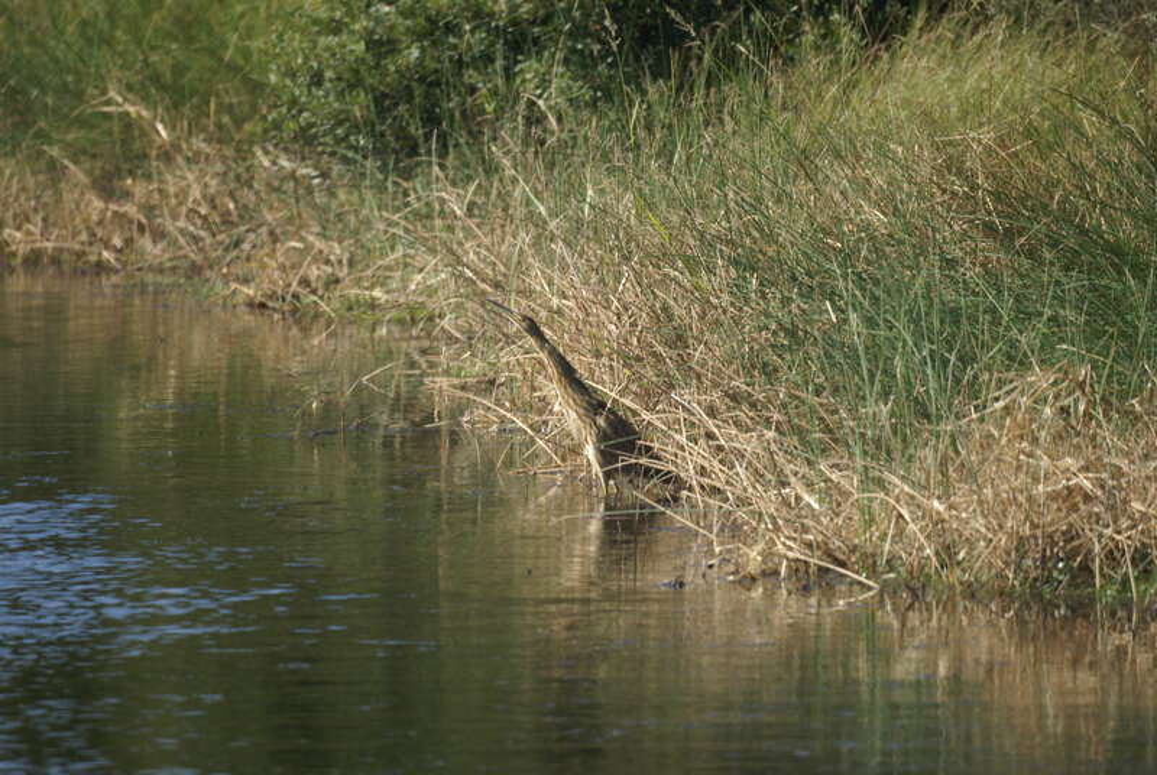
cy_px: 388
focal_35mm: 750
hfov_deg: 2.7
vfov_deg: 1.8
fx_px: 24139
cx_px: 578
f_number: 8
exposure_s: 1/500
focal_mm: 500
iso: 320
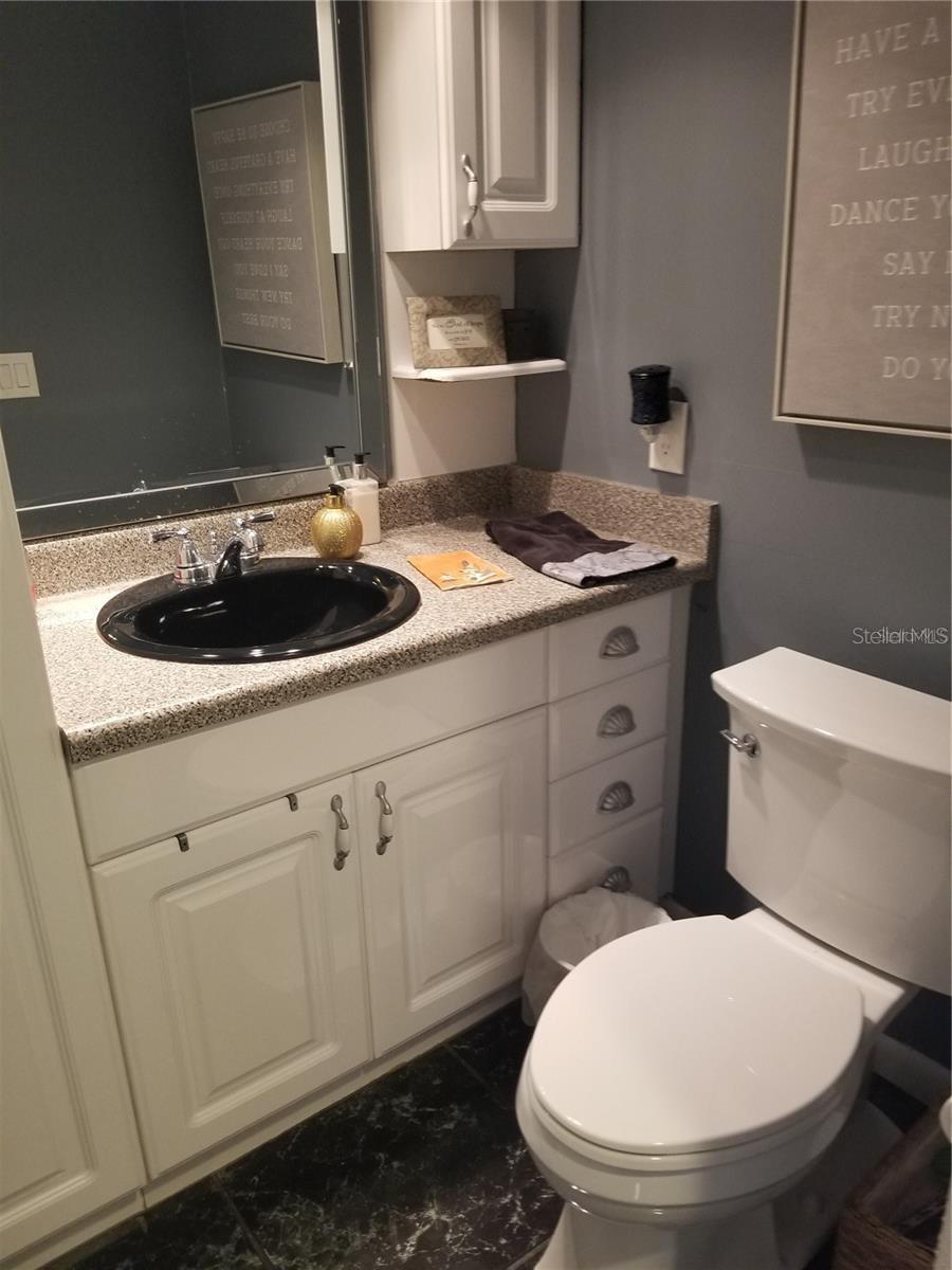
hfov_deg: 53.1
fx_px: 953
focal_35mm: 26
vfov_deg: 67.3
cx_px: 476
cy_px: 635
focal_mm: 4.3
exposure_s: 1/40
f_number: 1.7
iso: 160
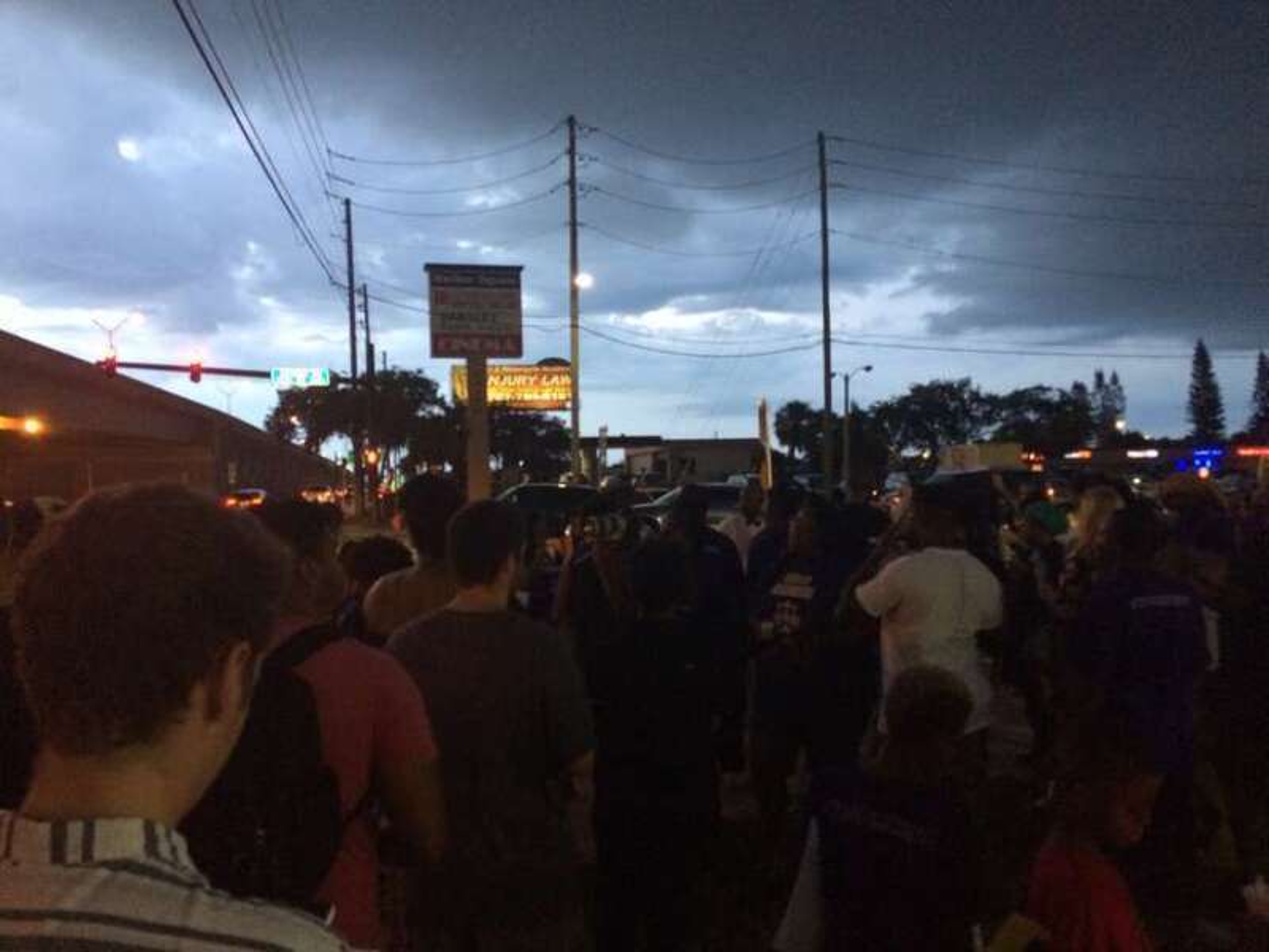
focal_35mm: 29
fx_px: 1063
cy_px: 476
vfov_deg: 48.2
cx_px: 634
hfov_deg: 61.7
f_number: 2.2
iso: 250
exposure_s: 1/30
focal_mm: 4.15
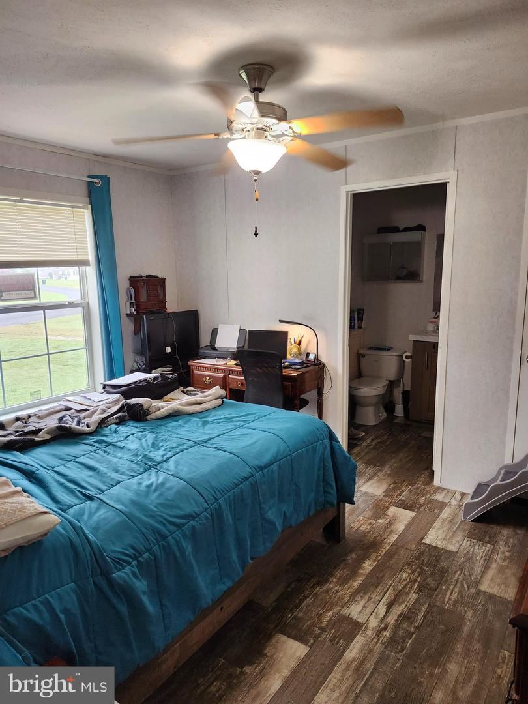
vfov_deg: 73.9
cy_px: 352
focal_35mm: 23
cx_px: 264
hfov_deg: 58.9
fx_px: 468
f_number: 1.8
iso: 400
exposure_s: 1/120
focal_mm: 5.54
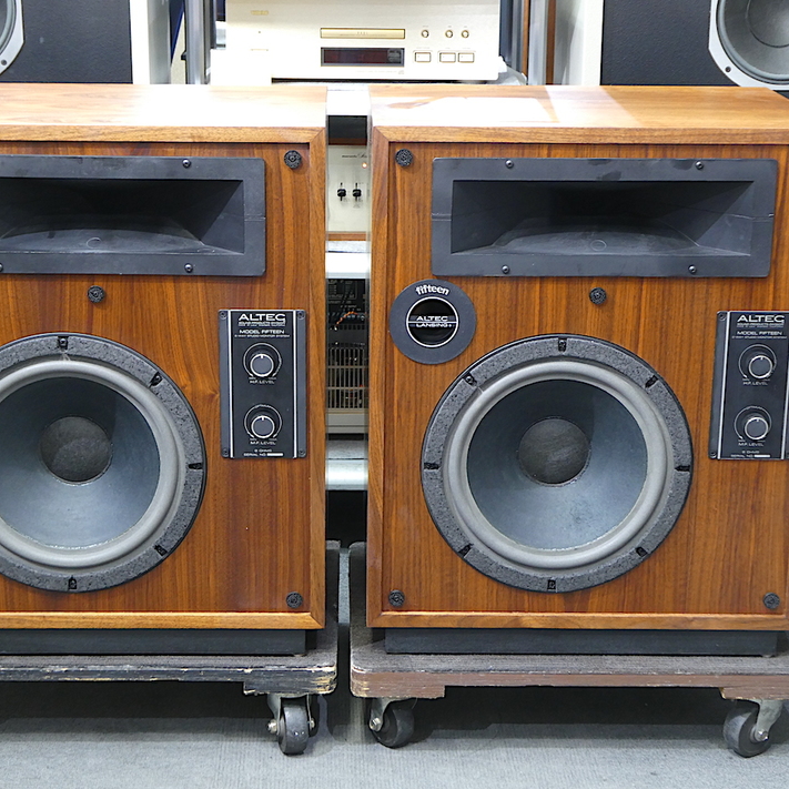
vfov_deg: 25.4
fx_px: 1754
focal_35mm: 68
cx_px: 342
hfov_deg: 25.3
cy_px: 396
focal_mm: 10.3
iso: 200
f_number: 4.2
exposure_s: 1/1.6
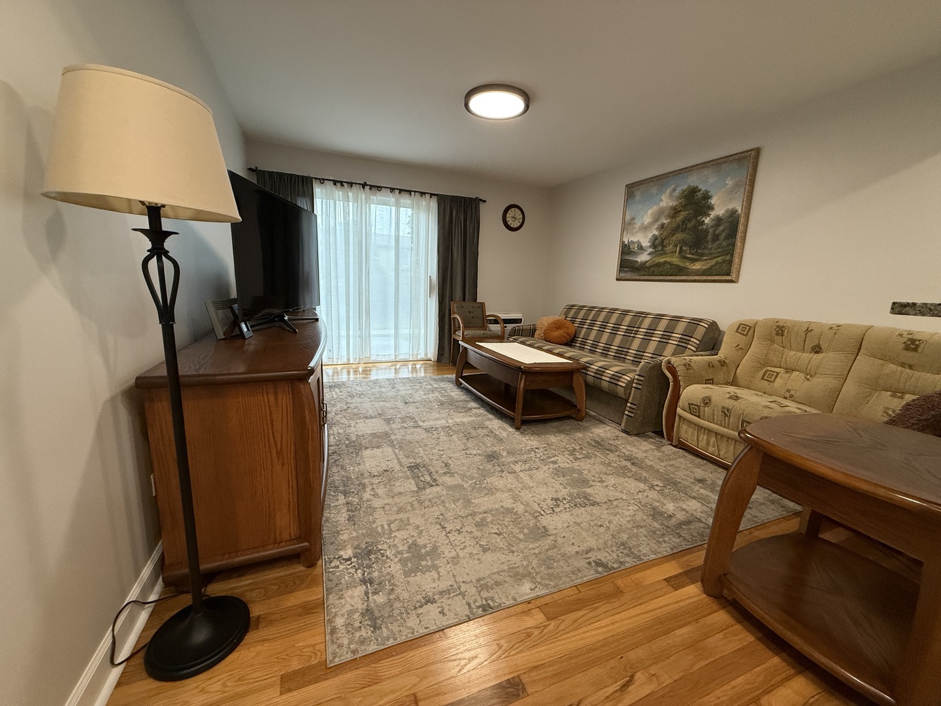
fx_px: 381
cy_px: 353
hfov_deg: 102.1
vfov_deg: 85.7
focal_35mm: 14
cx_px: 470
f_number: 2.2
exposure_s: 1/120
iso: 320
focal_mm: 2.22
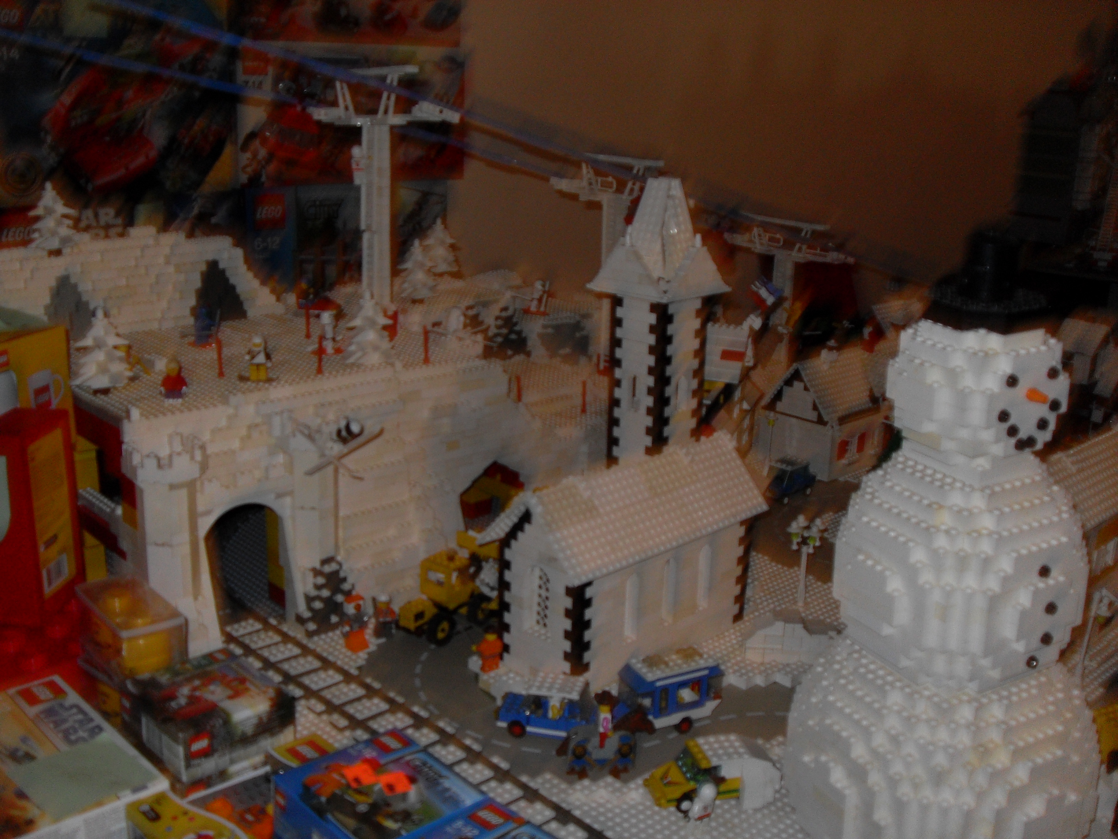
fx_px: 1195
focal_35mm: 37
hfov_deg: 50.1
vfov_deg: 38.7
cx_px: 559
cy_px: 420
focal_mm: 6.3
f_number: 2.8
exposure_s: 1/45
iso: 100
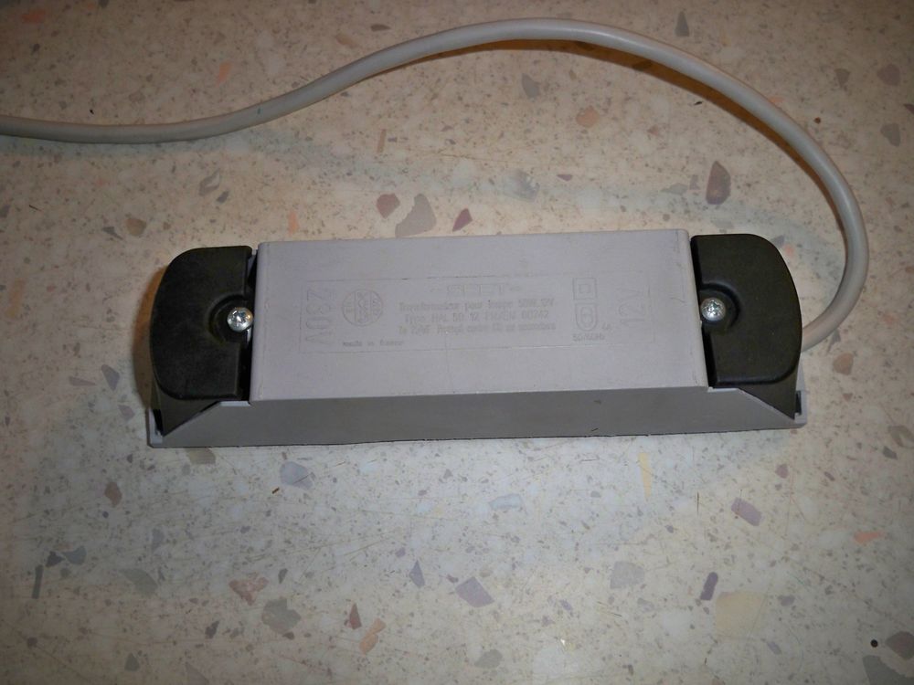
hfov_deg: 52.6
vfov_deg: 40.7
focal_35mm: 35
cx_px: 457
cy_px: 342
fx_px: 924
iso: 200
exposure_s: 1/60
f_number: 3.1
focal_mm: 6.3
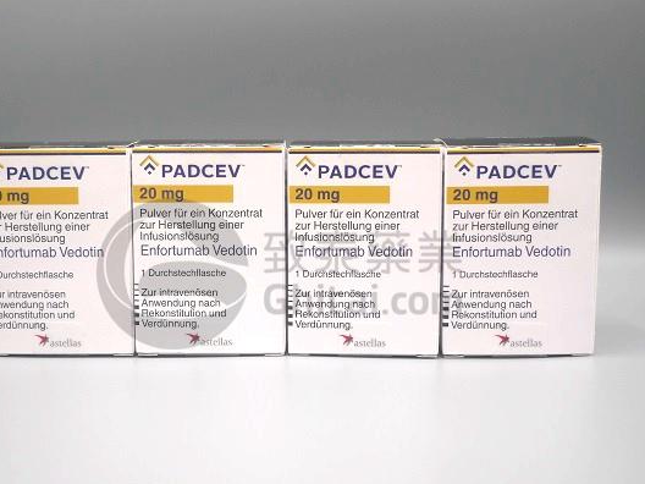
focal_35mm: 50
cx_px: 280
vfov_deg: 29.1
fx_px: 932
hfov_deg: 38.1
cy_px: 274
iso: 80
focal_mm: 9.3
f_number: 2.8
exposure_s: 1/200
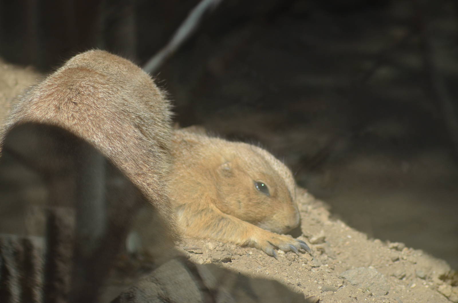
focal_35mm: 232
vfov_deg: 5.9
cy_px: 152
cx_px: 229
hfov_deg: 8.9
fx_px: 2952
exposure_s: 1/2000
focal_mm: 155
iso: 400
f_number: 5.6
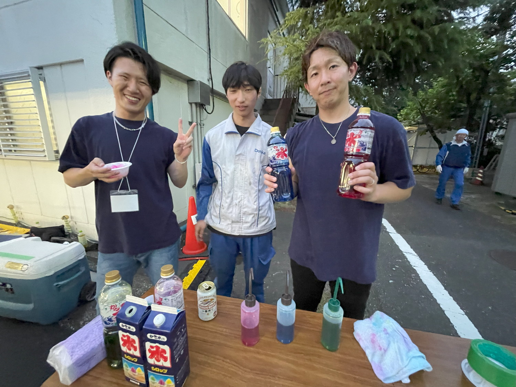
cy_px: 194
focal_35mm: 14
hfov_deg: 102.1
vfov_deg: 85.7
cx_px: 258
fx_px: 209
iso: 1000
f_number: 2.4
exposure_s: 1/33
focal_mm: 1.54
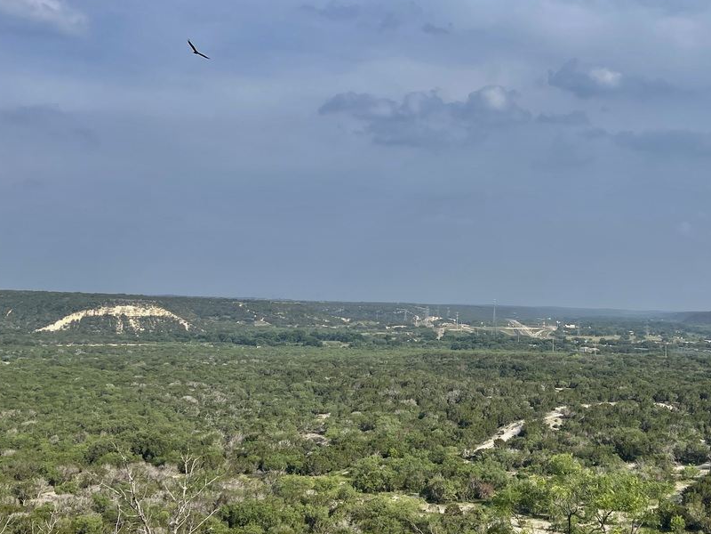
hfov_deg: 41.4
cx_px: 485
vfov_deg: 32.2
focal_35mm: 45
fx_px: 924
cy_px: 267
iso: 32
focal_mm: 5.1
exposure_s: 1/4049
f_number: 1.6
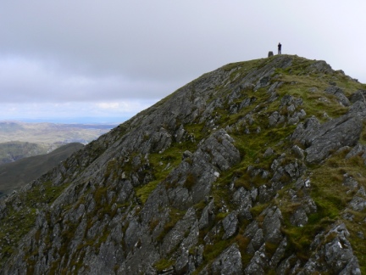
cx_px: 183
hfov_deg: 51.4
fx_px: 381
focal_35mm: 36
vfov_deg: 39.7
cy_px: 138
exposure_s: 1/320
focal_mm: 6
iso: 80
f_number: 5.6
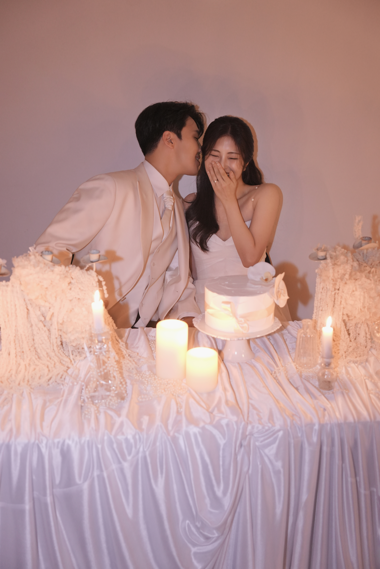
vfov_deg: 45.4
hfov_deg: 31.2
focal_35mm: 43
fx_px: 681
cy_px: 284
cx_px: 190
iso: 2500
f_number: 3.2
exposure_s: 1/50
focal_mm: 43
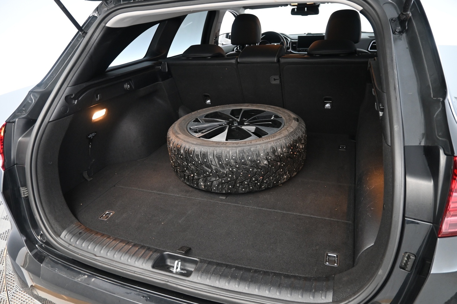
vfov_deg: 53.1
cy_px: 152
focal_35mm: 24
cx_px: 228
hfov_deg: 73.7
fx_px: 305
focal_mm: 16
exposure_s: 1/25
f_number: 3.5
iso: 1400
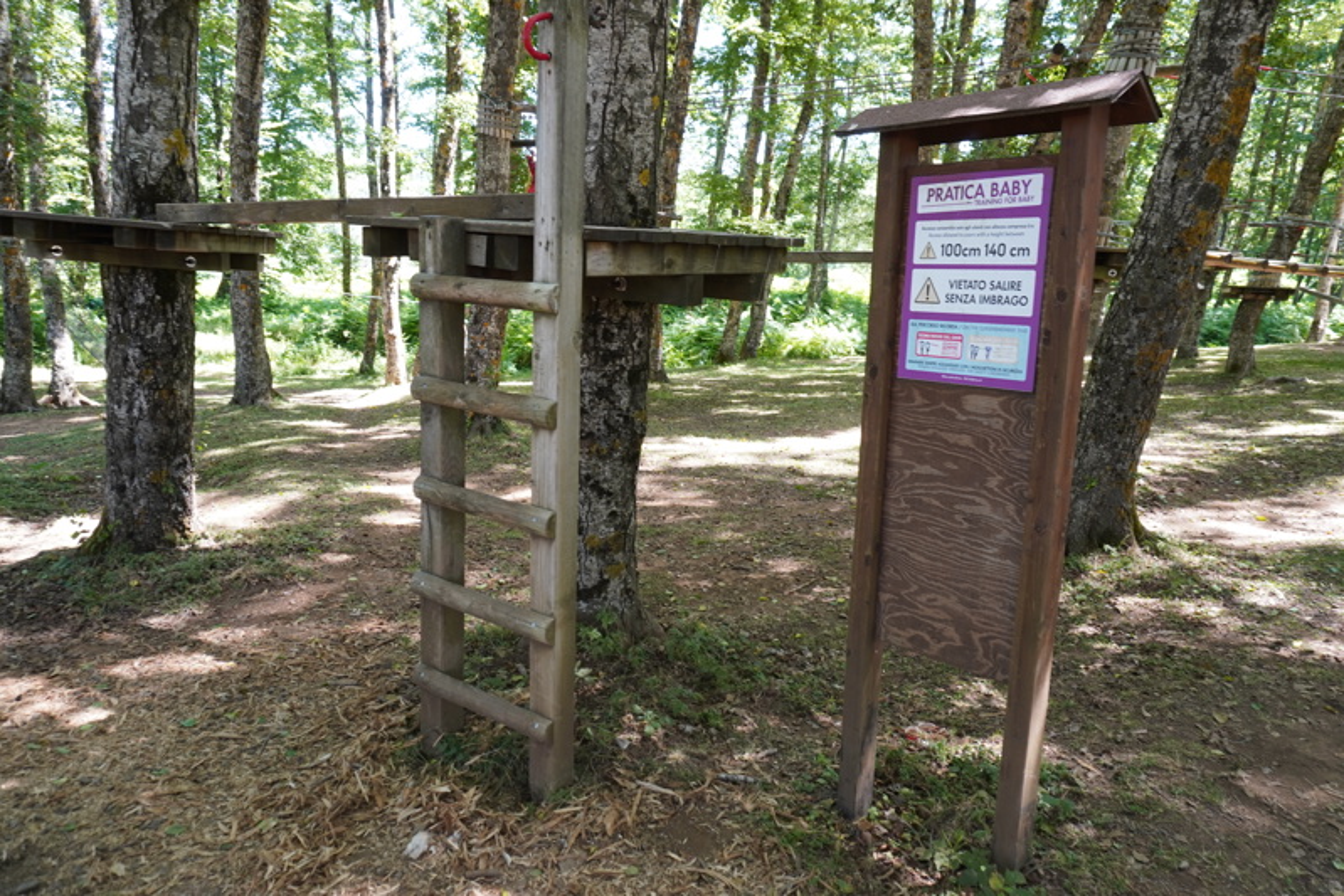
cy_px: 448
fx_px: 896
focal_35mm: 24
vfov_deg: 53.2
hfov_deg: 73.7
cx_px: 672
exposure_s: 1/30
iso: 200
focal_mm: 16
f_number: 5.6
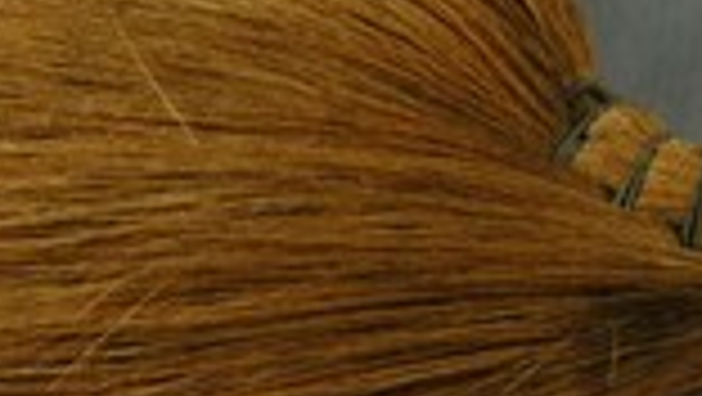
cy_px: 236
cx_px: 1044
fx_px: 3486
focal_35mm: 187
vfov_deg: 6.5
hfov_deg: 11.1
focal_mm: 29
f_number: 10
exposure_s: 1/8
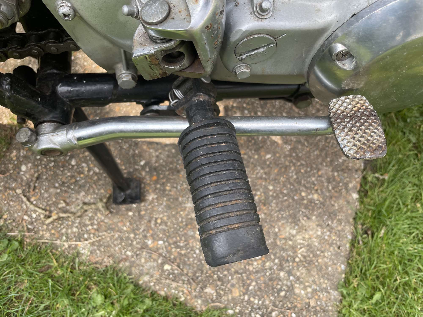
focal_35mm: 26
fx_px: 318
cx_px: 212
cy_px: 158
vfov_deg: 53.1
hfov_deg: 67.3
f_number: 1.6
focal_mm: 4.2
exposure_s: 1/373
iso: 32
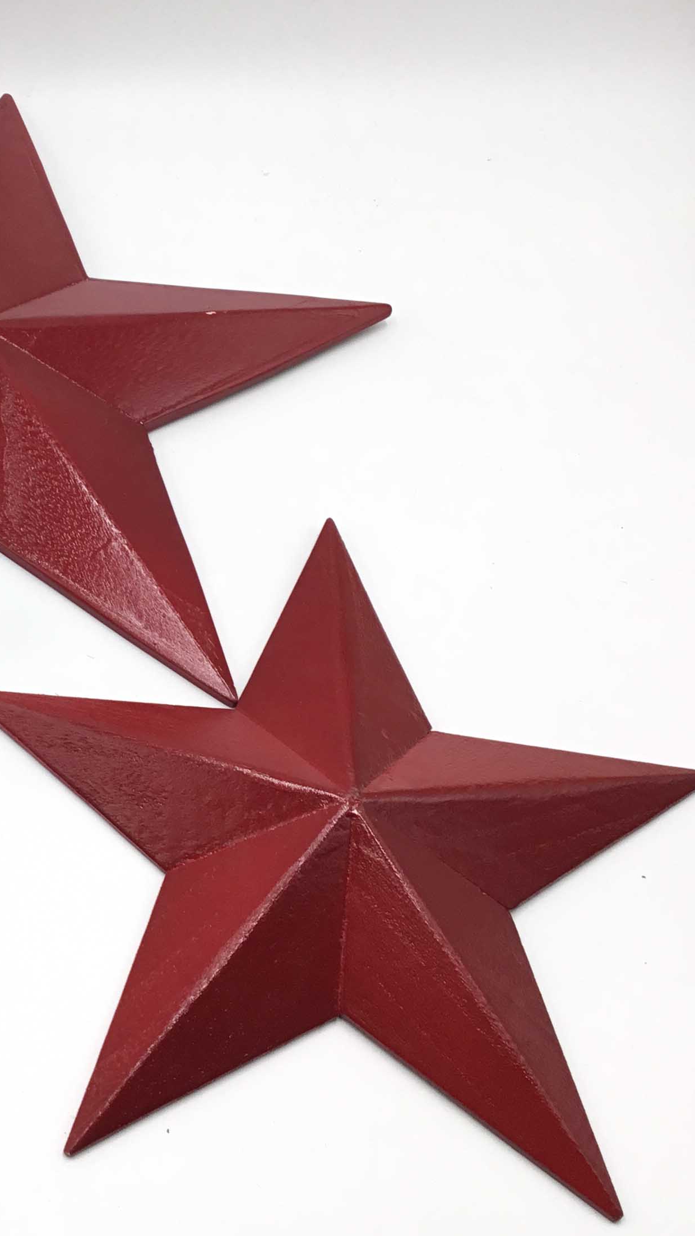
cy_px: 534
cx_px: 28
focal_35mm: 50
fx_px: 1638
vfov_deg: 41.2
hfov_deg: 23.1
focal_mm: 3.3
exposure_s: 1/139
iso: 25
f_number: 2.4
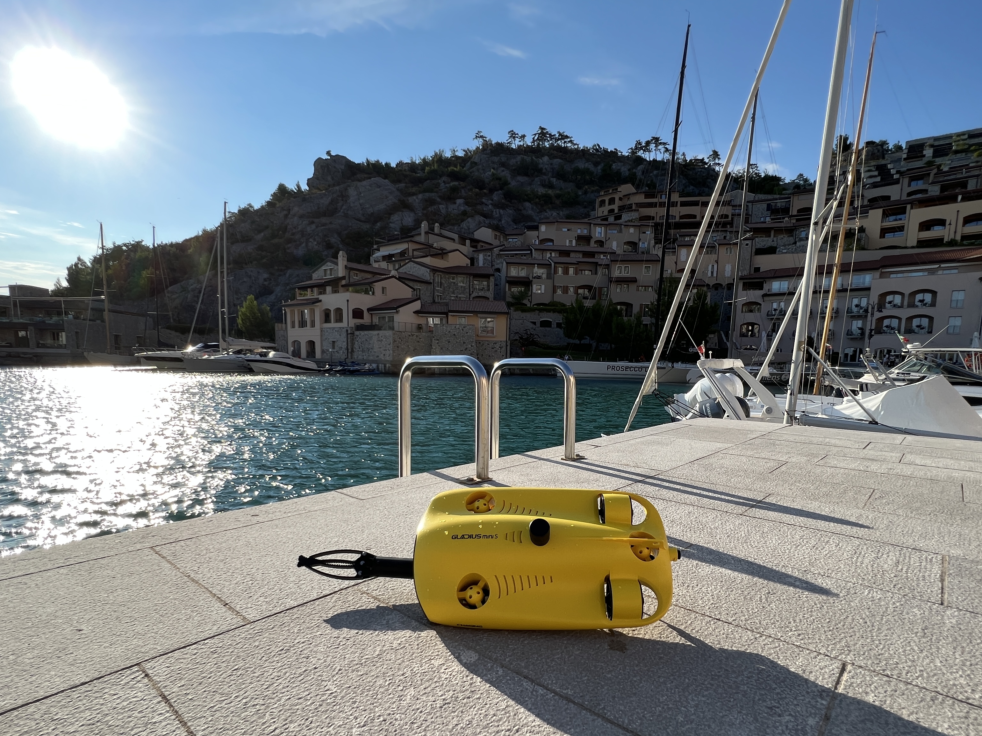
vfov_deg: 74.1
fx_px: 482
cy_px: 431
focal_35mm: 17
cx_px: 515
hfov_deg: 91.0
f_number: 1.8
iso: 32
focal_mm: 1.57
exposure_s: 1/1292
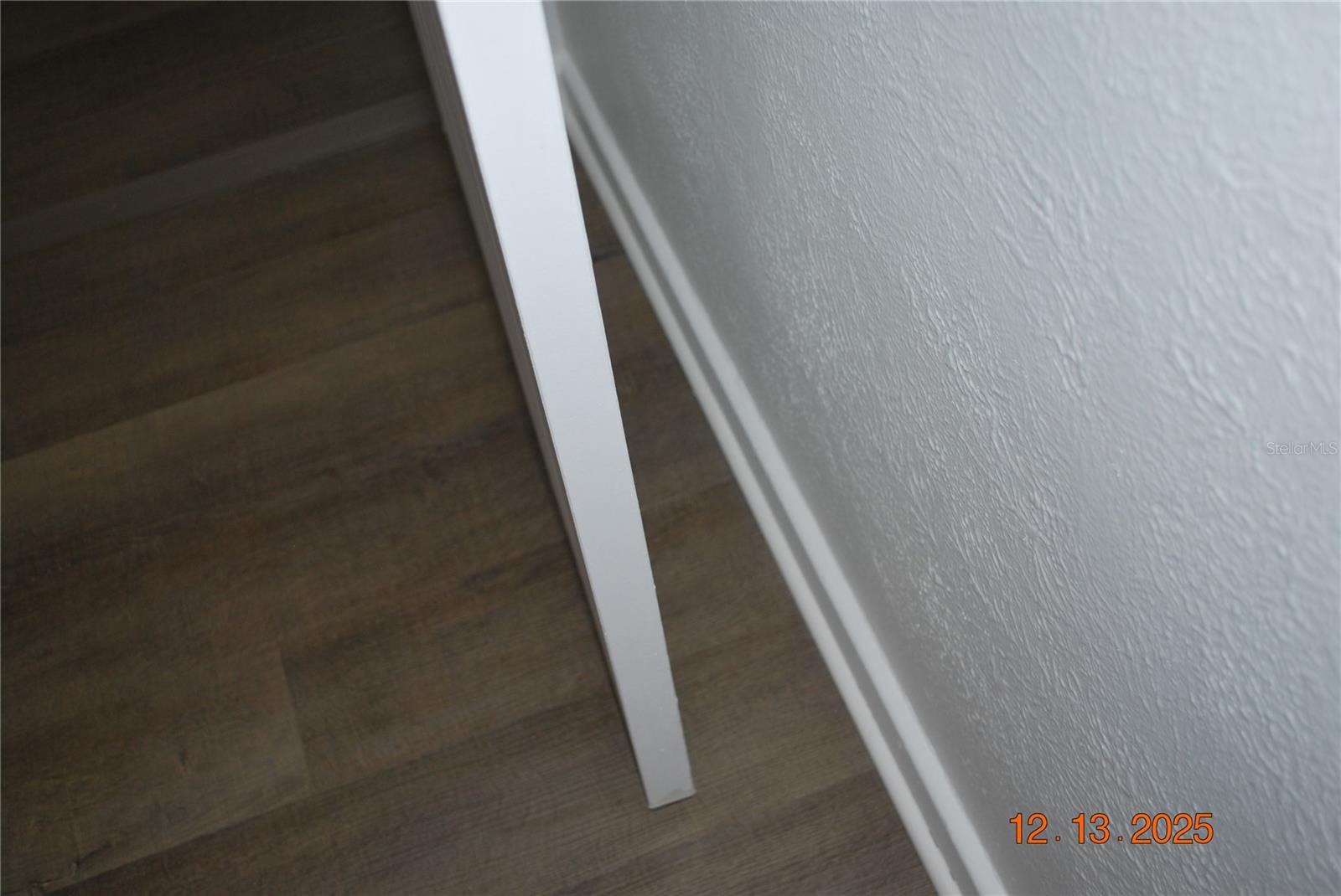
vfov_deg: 34.3
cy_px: 448
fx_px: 1454
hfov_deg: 49.5
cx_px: 670
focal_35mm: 39
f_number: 4.2
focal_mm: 26
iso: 200
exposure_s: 1/60
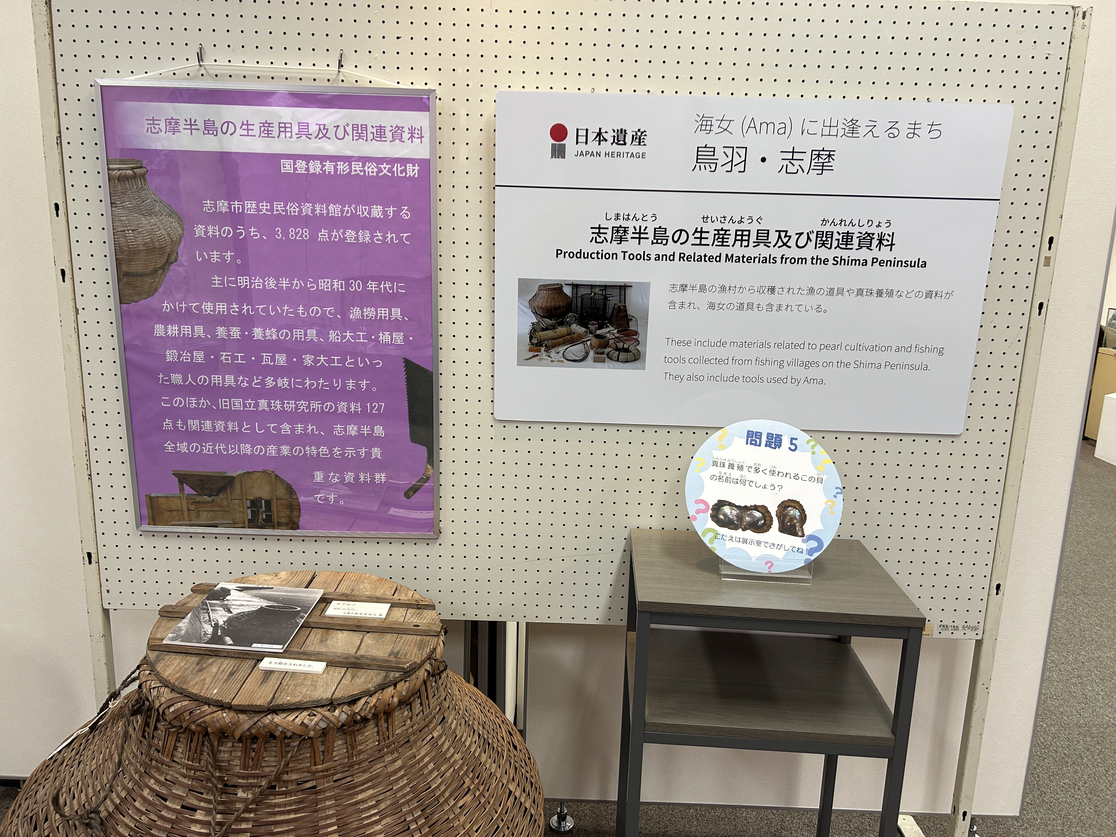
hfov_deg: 67.3
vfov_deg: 53.1
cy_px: 418
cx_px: 558
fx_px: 838
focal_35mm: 26
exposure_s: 1/120
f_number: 1.5
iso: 64
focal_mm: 5.7
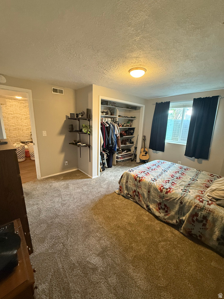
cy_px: 150
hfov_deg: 85.7
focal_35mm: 14
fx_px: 121
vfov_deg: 102.1
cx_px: 112
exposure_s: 1/60
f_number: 2.2
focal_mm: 2.22
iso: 500
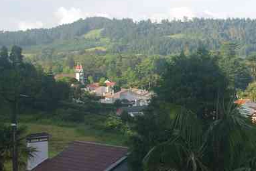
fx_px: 585
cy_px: 96
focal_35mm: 82
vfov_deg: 16.6
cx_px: 237
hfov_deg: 23.9
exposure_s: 1/50
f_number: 8
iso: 200
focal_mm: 21
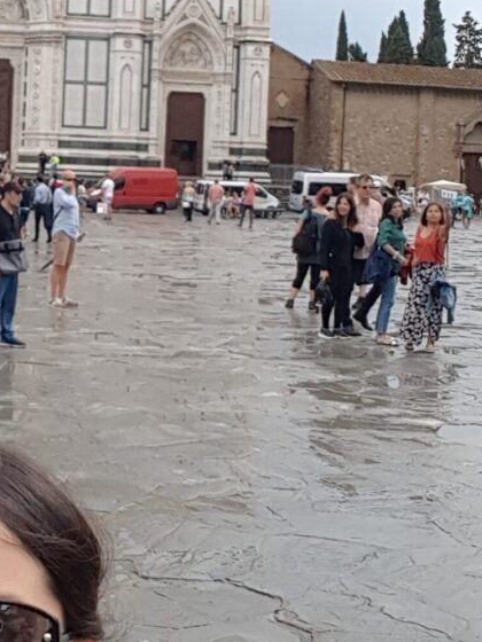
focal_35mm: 54
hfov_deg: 25.9
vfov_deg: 35.0
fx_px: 1003
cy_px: 190
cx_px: 18
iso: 50
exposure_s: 1/990
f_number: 1.7
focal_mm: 2.1
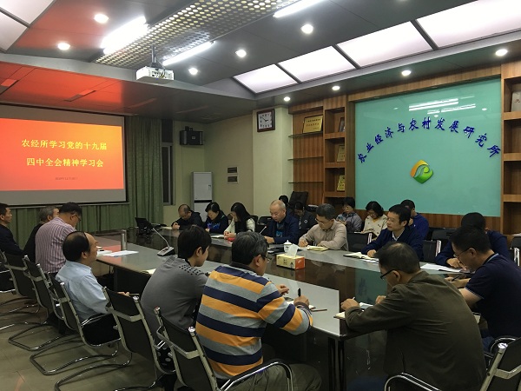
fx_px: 436
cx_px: 260
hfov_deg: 61.7
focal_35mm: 29
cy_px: 196
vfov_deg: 48.2
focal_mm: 4.15
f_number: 2.2
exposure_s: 1/17
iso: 80
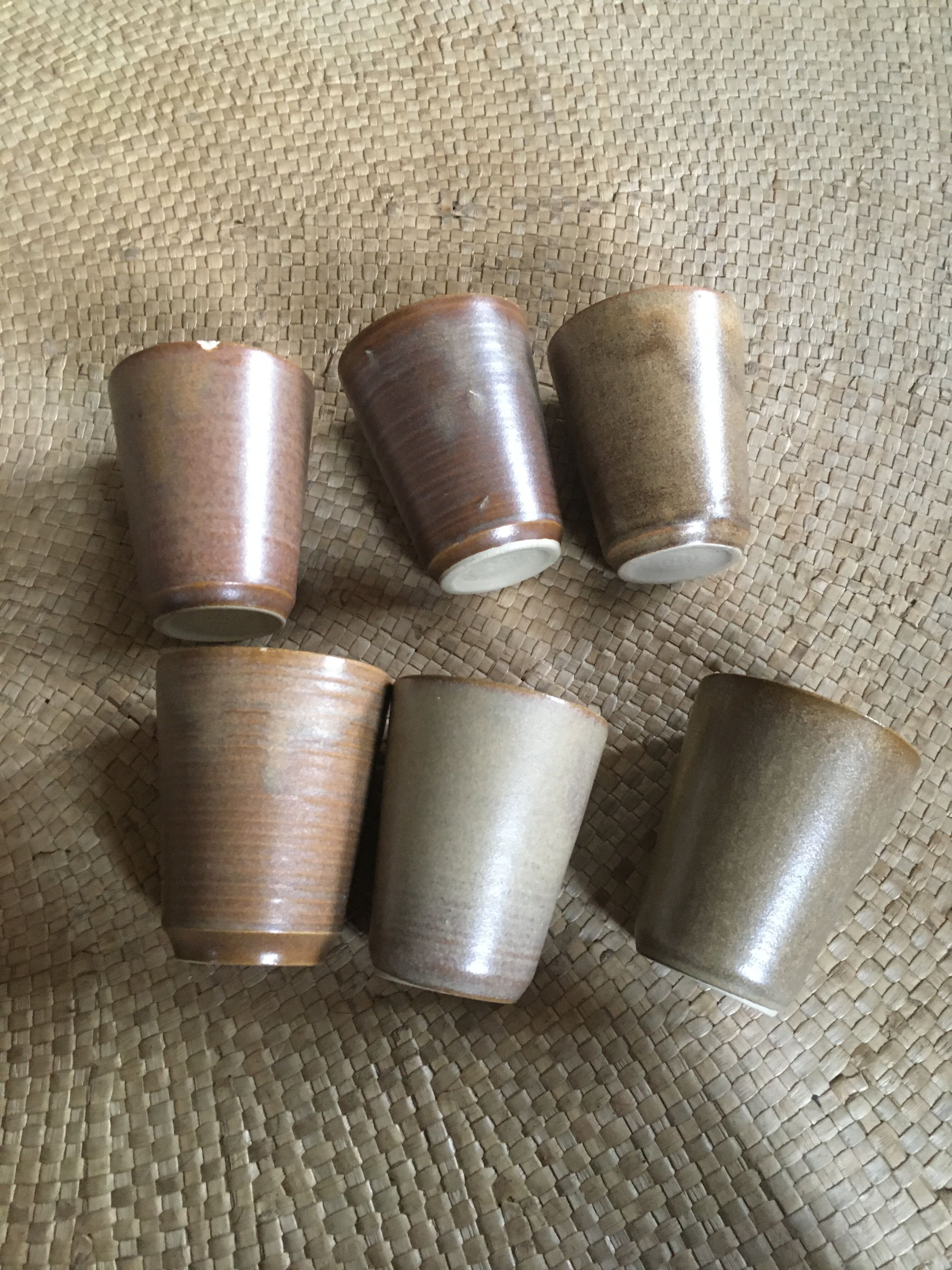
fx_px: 1063
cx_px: 476
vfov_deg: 61.7
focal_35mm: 29
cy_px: 635
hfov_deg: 48.2
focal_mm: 4.15
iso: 400
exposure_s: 1/17
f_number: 2.2
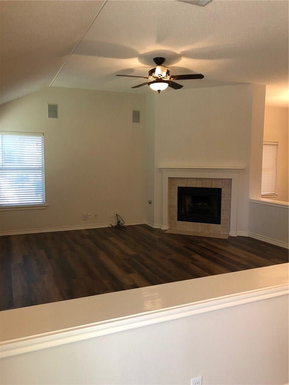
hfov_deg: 49.7
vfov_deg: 63.4
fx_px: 312
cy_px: 192
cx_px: 144
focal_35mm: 28
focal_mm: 4
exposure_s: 1/17
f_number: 1.8
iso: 40
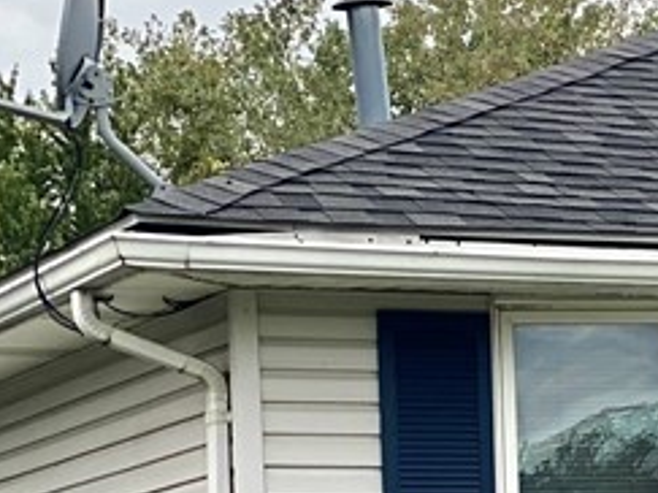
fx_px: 4161
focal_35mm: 219
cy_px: 786
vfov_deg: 6.7
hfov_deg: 8.7
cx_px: 1116
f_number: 2
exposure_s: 1/166
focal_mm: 6
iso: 20
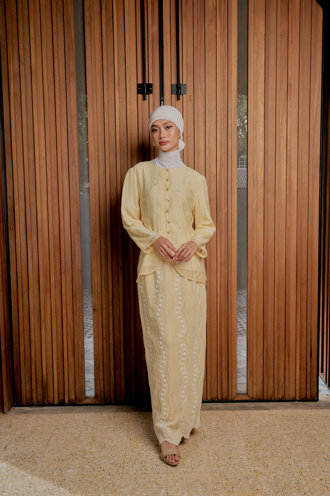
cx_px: 165
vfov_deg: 54.4
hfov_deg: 37.8
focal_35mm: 35
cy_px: 248
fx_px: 481
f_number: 8
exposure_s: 1/125
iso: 125
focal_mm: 35
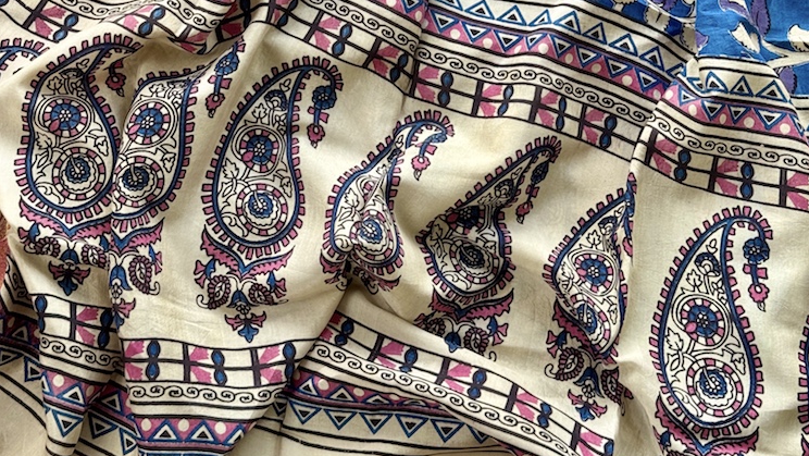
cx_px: 405
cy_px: -70
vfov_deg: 16.6
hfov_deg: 30.1
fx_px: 1502
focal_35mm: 70
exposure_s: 1/326
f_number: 1.78
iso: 64
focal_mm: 6.76
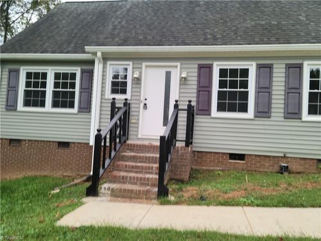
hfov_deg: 63.4
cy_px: 120
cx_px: 160
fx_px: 260
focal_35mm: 28
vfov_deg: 49.7
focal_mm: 5.9
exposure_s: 1/159
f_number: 2
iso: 25
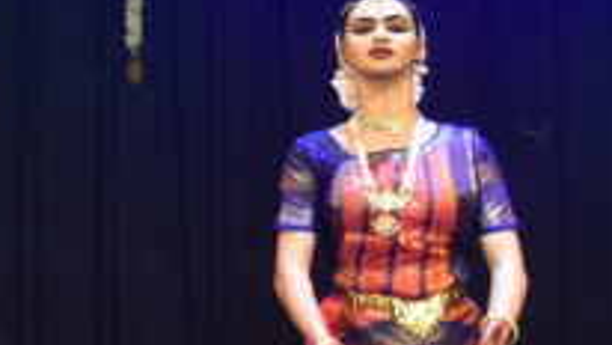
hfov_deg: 9.7
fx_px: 3376
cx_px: -559
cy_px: -89
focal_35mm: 208
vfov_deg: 5.8
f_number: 4.5
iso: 800
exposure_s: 1/160
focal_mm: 40
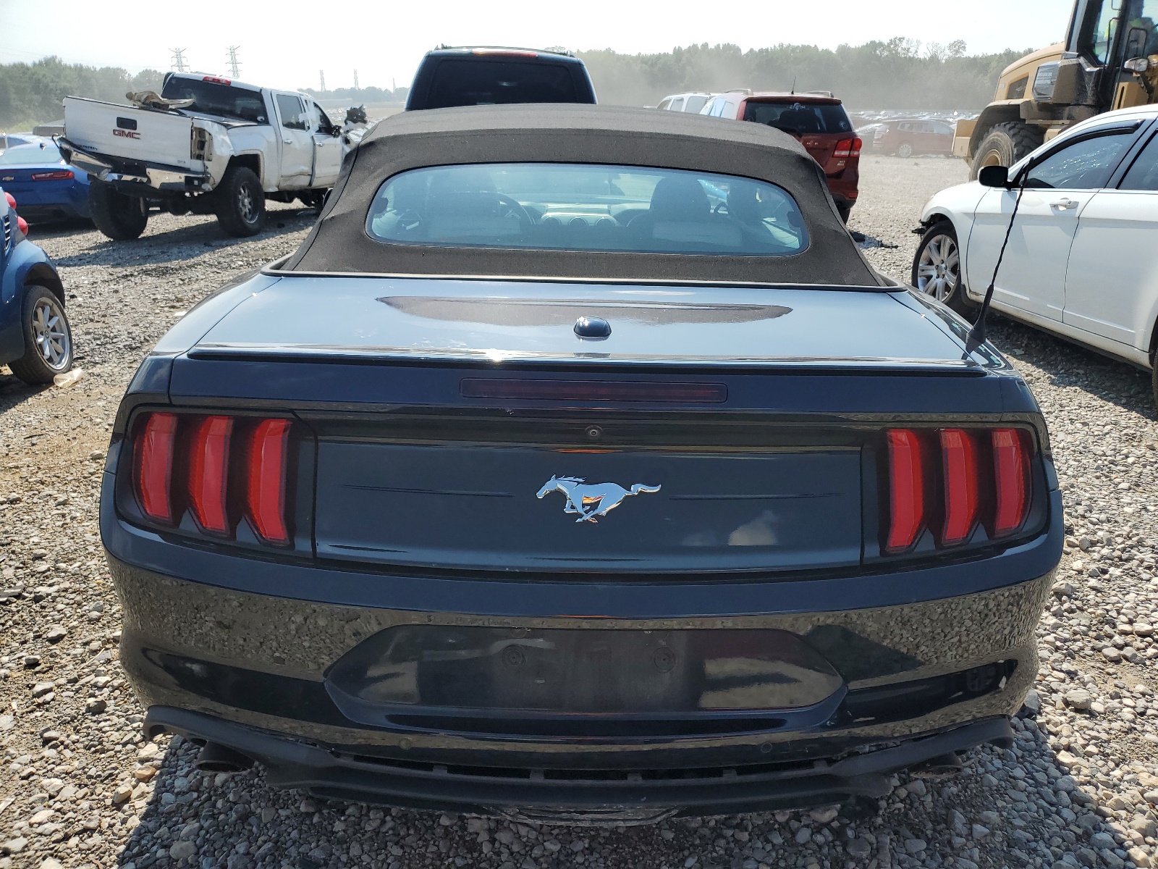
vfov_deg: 53.1
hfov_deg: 67.3
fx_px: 870
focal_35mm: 26
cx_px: 579
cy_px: 434
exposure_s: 1/3333
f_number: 1.5
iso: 50
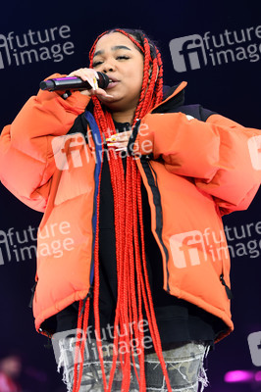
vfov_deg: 14.7
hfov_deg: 9.8
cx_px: 130
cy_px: 196
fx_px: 1525
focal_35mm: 140
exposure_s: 1/1000
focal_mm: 140
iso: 500
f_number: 3.2
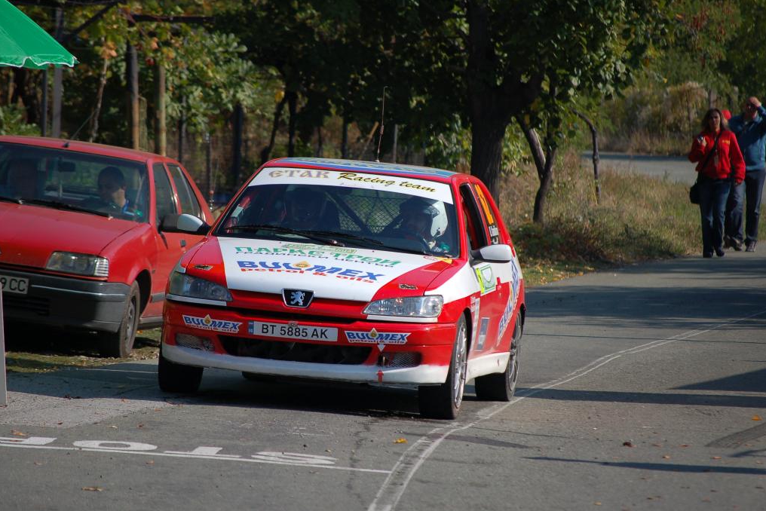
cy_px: 255
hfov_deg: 6.8
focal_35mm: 302
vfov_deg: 4.6
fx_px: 6427
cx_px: 384
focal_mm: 200
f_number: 5.6
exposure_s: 1/1000
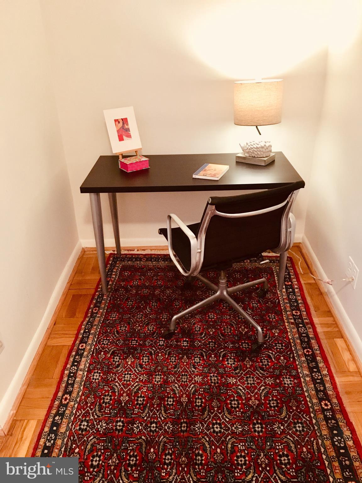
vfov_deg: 61.7
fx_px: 404
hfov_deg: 48.2
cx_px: 181
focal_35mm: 29
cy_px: 242
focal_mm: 4.15
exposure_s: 1/20
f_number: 2.2
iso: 200
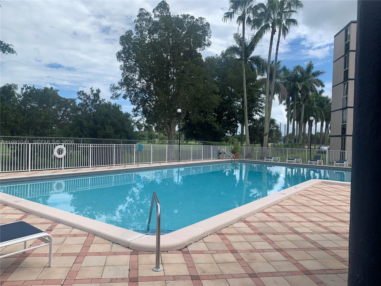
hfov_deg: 67.3
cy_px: 143
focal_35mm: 26
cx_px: 190
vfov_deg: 53.1
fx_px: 286
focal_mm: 4.25
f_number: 1.8
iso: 25
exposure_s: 1/2481
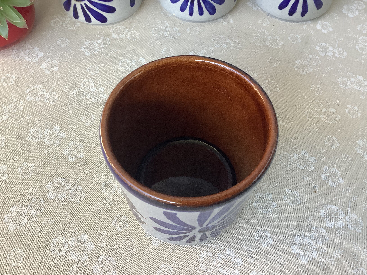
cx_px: 184
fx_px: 329
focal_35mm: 31
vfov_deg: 45.4
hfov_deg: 58.4
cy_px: 138
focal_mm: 3.3
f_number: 2.4
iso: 64
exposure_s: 1/100
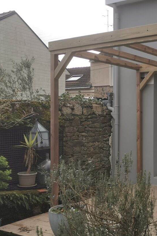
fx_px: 334
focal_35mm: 51
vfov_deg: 38.9
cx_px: 159
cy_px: 120
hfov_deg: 25.1
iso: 50
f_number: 1.8
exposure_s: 1/2123
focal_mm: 5.58
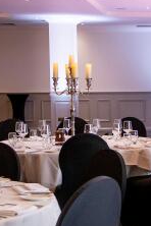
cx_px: 204
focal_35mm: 104
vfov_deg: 19.6
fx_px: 654
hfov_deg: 12.7
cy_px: 139
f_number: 3.2
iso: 1600
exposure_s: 1/160
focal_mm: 24
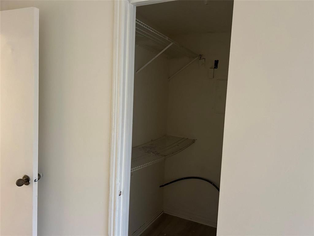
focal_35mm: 26
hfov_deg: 67.3
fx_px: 236
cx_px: 157
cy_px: 118
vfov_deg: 53.1
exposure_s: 1/53
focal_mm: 5.7
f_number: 1.5
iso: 500
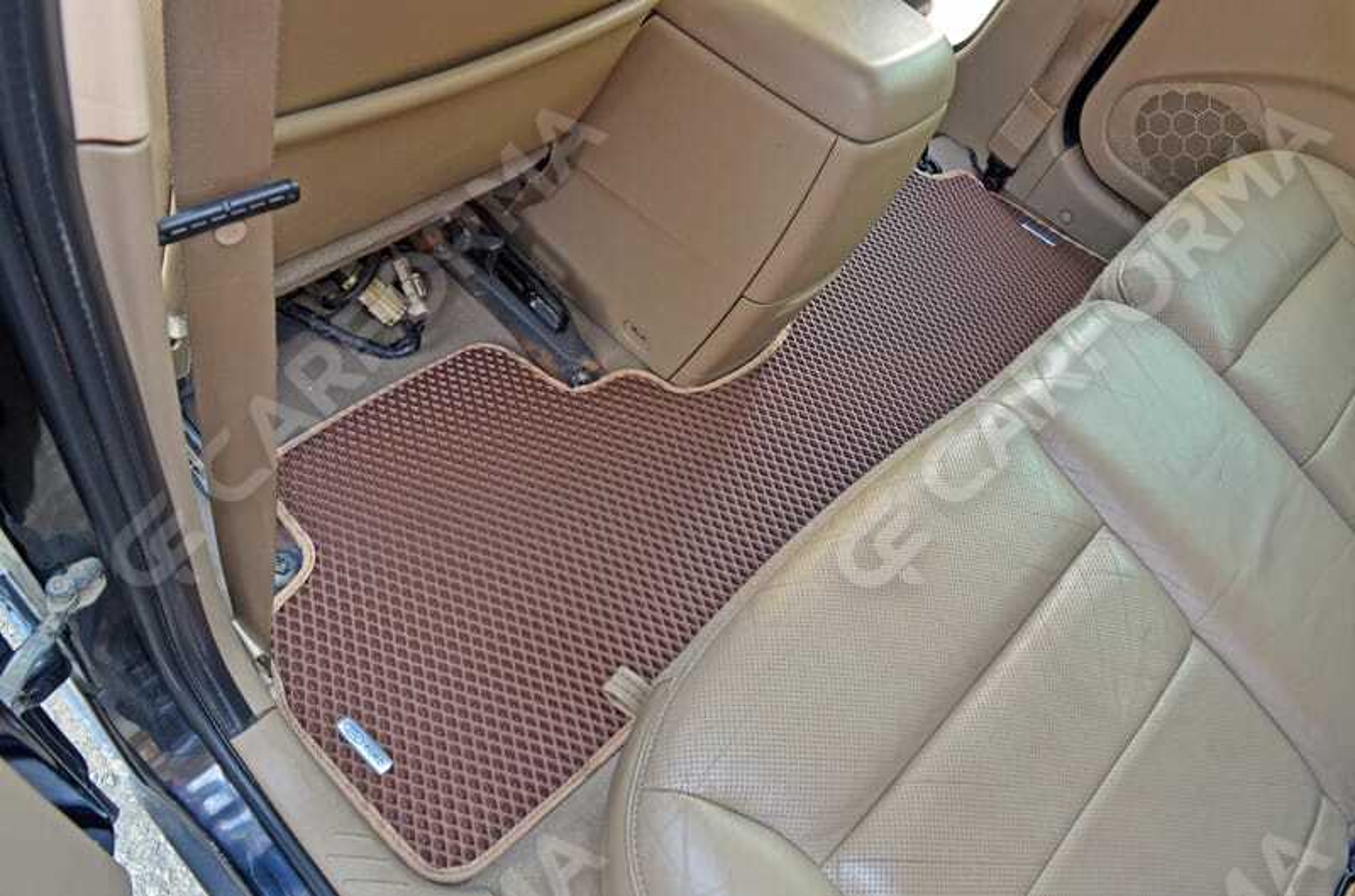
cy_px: 448
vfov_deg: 47.7
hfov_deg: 67.5
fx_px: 1014
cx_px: 678
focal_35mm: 27
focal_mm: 18
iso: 400
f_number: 8
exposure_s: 1/15
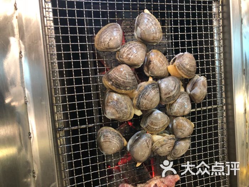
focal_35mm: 29
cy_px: 94
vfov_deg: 48.2
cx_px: 124
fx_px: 209
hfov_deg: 61.7
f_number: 1.8
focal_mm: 3.99
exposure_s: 1/13
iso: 100
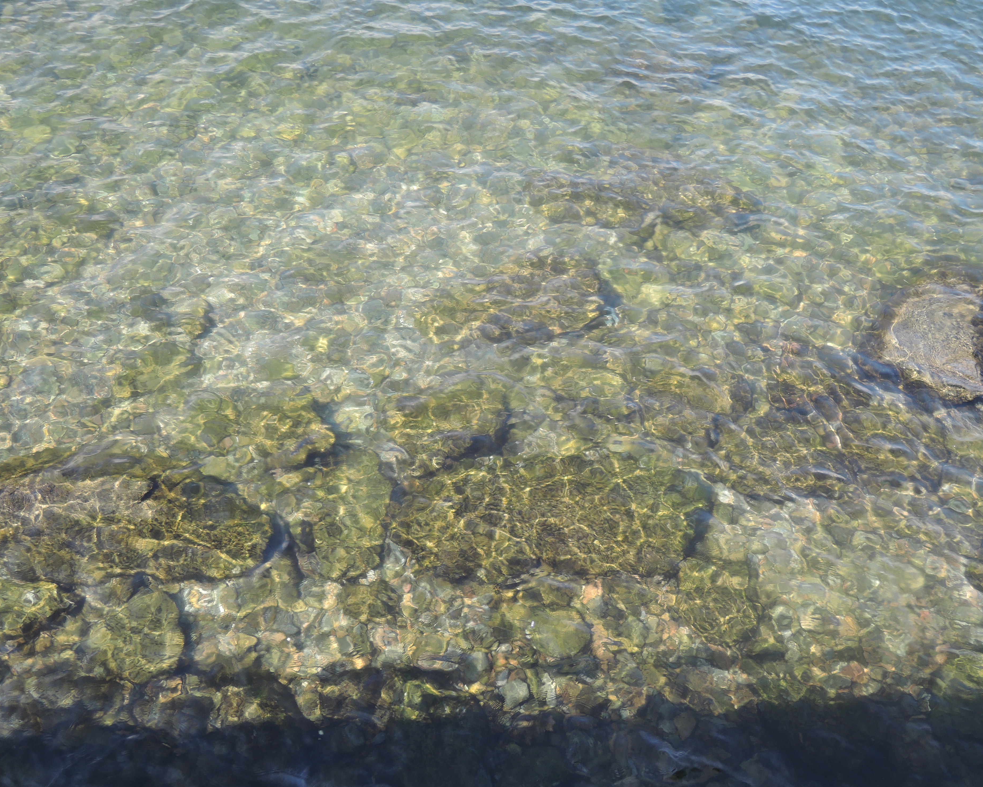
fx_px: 1077
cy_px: 391
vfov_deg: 40.1
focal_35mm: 37
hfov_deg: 49.1
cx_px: 504
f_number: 3.2
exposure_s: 1/30
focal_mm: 7.5
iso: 90
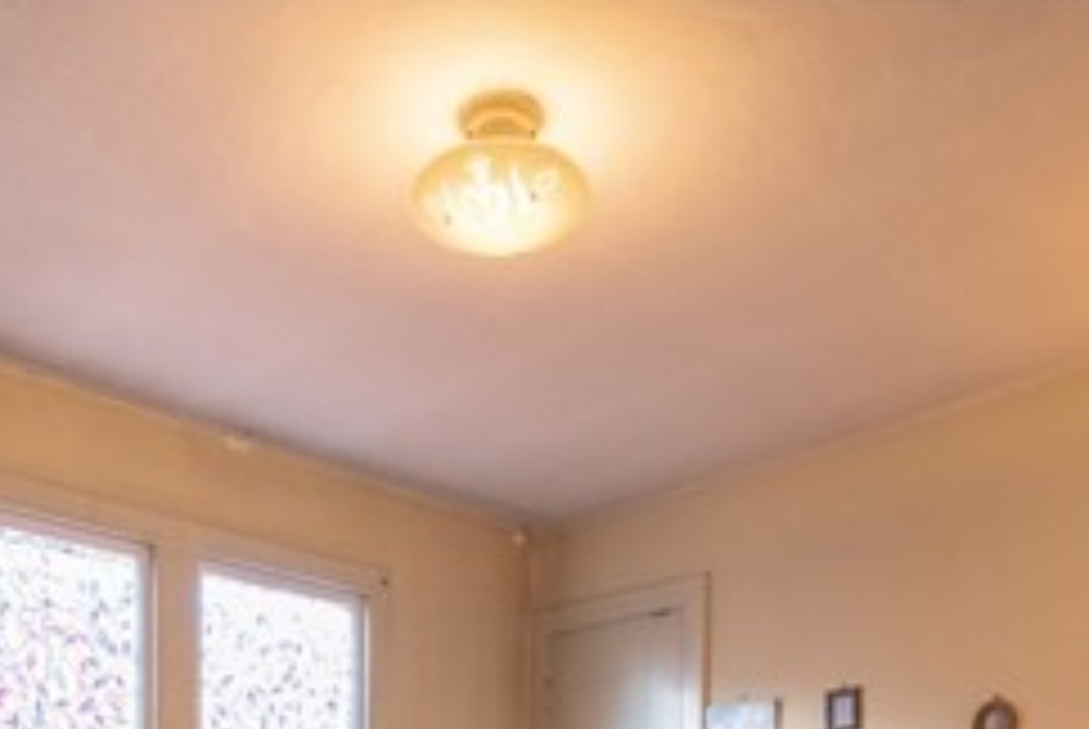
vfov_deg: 29.2
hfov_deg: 51.8
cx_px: 495
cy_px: 947
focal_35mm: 37
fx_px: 1121
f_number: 6.3
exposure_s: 1/30
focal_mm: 14
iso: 2000
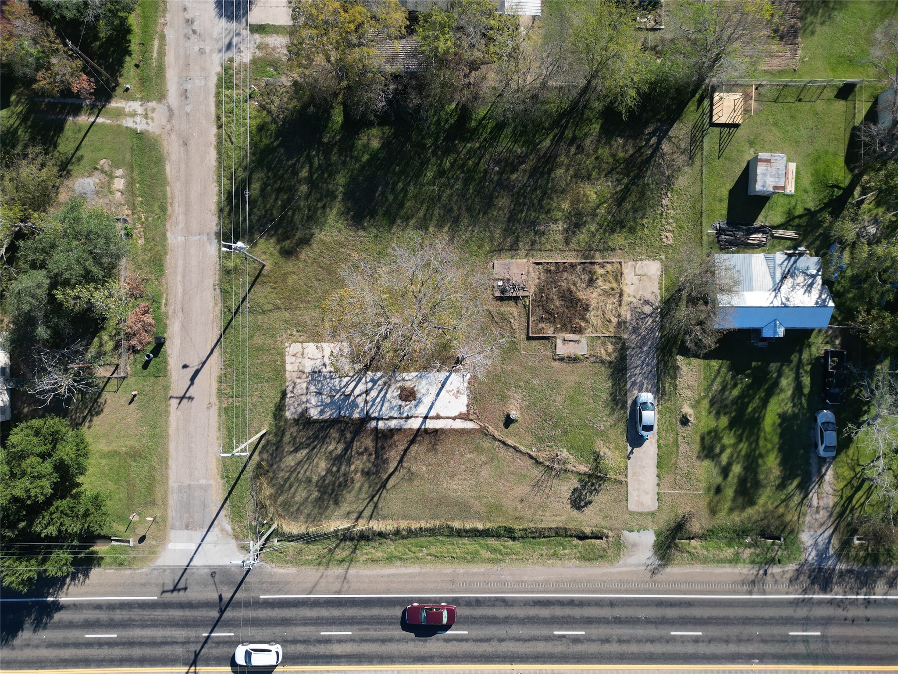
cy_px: 337
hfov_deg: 71.6
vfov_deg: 56.8
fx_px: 623
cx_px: 449
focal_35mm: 24
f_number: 1.7
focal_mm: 6.72
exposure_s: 1/1600
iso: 130
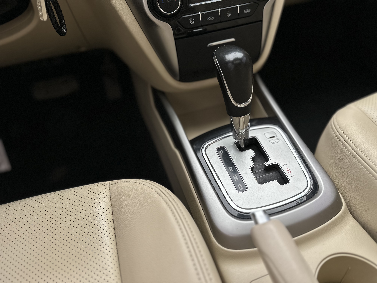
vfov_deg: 56.8
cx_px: 188
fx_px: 261
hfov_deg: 71.6
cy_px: 142
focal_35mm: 24
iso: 80
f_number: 1.78
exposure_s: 1/745
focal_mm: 6.86
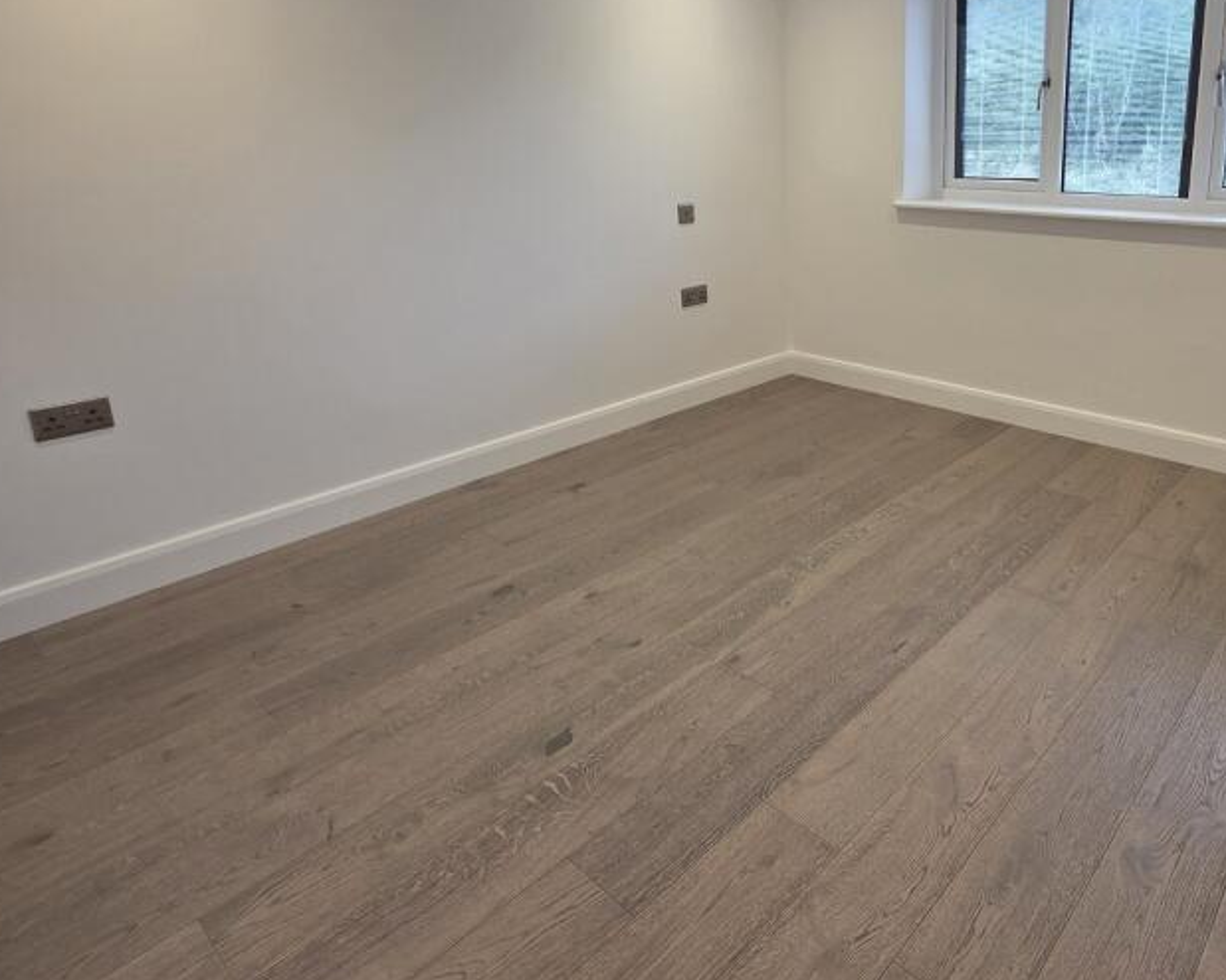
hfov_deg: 73.3
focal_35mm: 21
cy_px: 335
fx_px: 762
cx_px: 889
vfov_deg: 64.0
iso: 125
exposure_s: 1/100
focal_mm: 2.2
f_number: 1.9
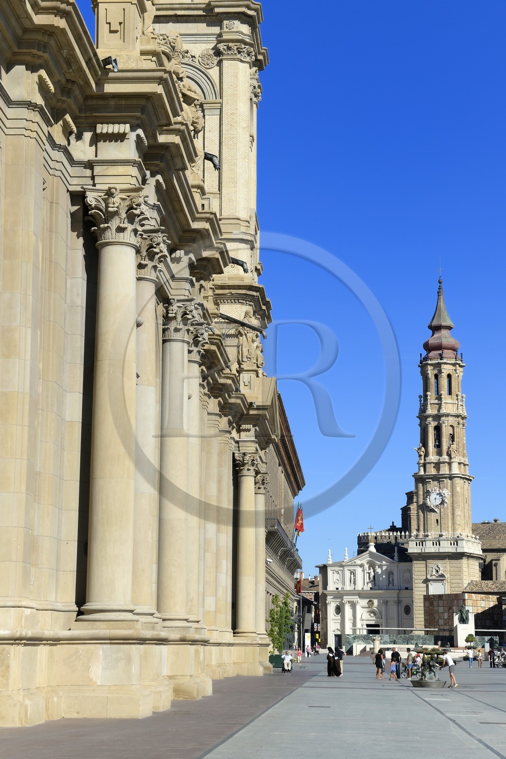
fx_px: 1475
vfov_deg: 28.8
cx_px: 253
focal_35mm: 70
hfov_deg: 19.5
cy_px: 380
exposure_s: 1/250
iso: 100
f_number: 10
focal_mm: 70
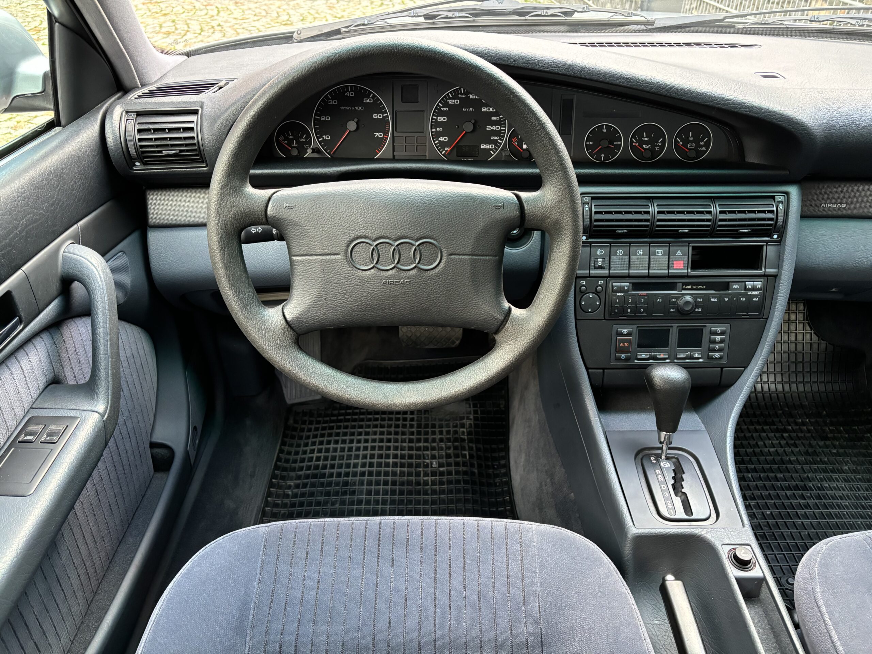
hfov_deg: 67.3
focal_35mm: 26
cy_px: 327
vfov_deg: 53.1
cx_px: 436
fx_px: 655
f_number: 1.6
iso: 500
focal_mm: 5.96
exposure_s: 1/60
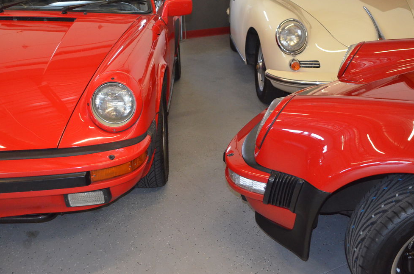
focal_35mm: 44
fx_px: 505
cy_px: 134
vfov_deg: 30.4
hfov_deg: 44.6
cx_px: 203
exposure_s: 1/60
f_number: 4
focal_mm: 28
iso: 3200
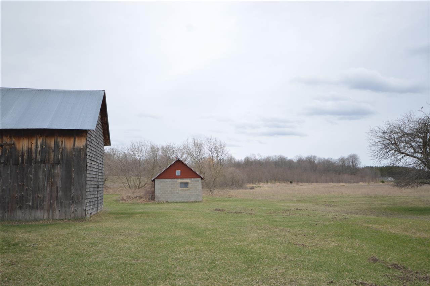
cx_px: 215
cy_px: 143
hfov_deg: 62.0
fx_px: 358
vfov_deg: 43.5
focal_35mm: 30
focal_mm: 20
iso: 100
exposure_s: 1/160
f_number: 6.3
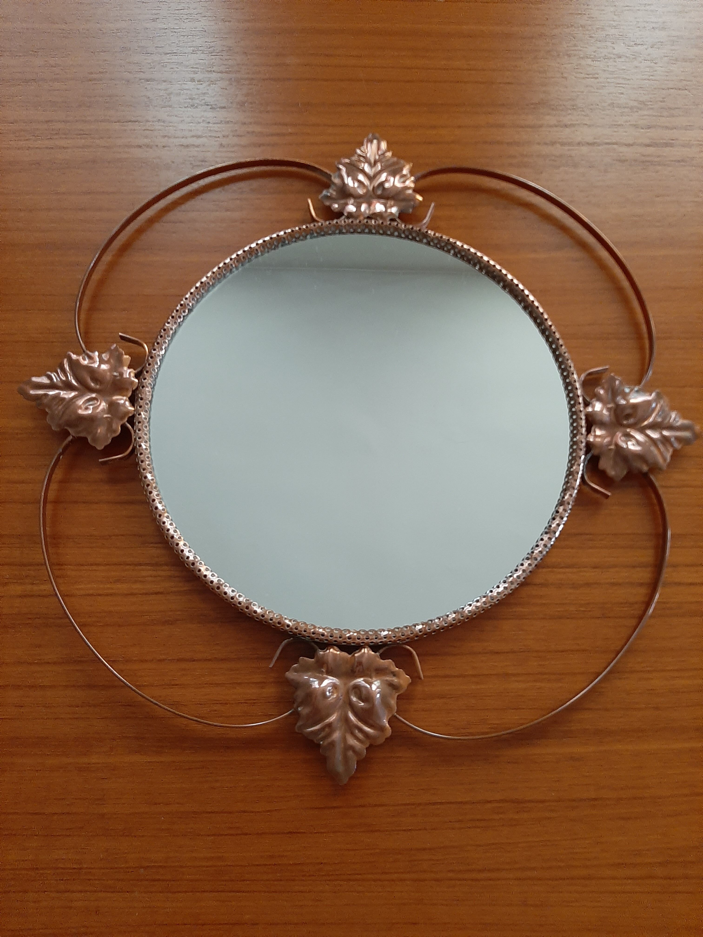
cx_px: 352
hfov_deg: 53.1
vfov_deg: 67.3
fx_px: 704
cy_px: 468
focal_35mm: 26
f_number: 1.7
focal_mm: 3.93
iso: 200
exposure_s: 1/50
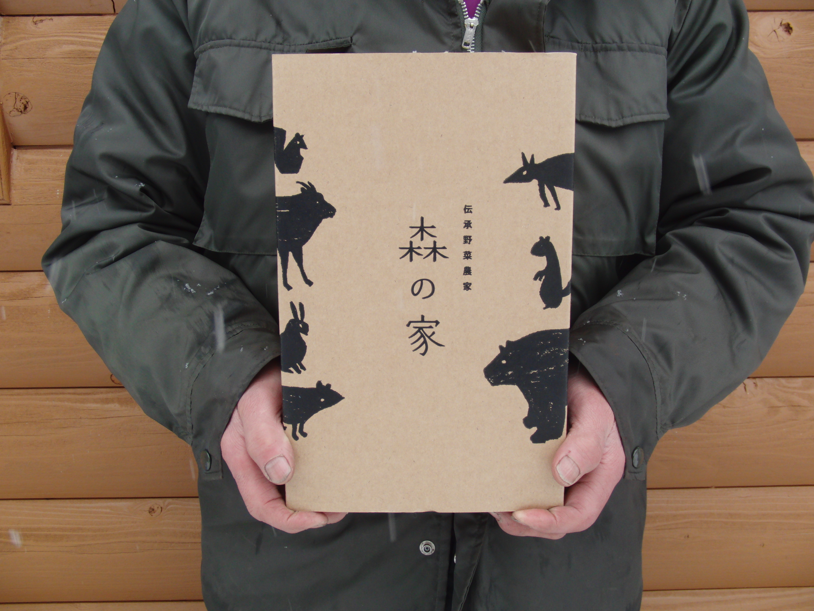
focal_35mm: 37
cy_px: 306
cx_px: 407
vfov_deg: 38.7
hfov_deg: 50.1
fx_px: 870
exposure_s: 1/80
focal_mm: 6.42
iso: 125
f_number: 3.6
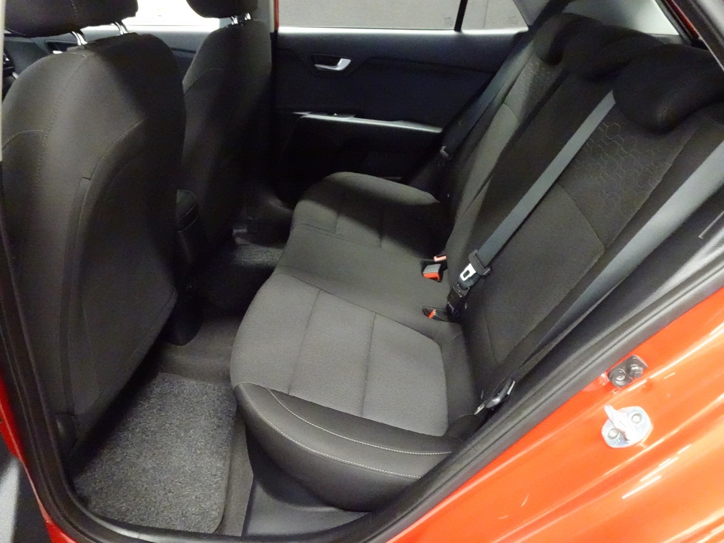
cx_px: 362
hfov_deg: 71.6
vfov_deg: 56.8
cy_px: 272
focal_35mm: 24
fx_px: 502
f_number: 3.5
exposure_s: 1/15
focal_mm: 4.25
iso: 3200
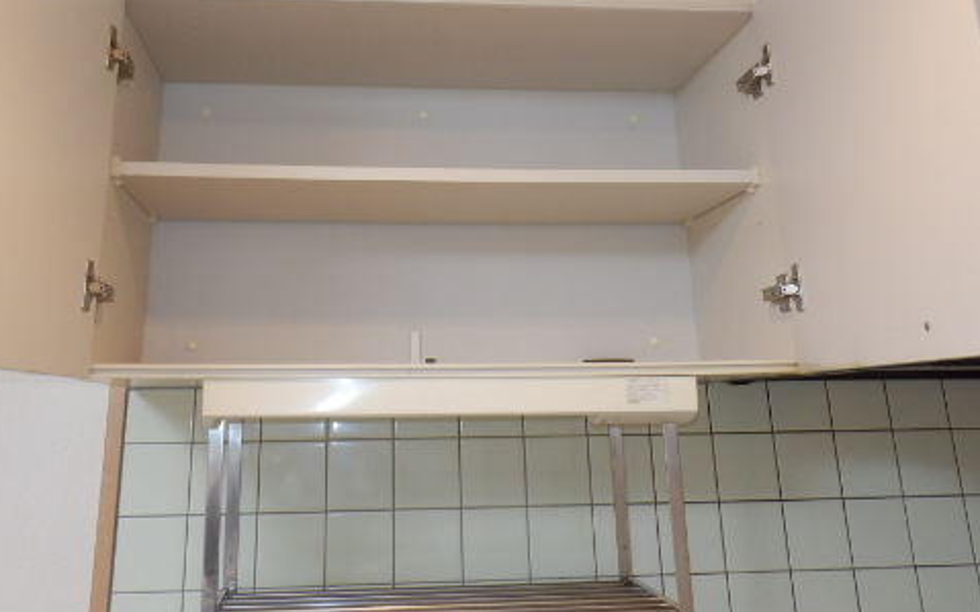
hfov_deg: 56.5
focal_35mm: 34
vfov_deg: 36.1
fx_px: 908
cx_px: 428
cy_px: 127
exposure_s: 1/30
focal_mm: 4.2
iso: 200
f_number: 3
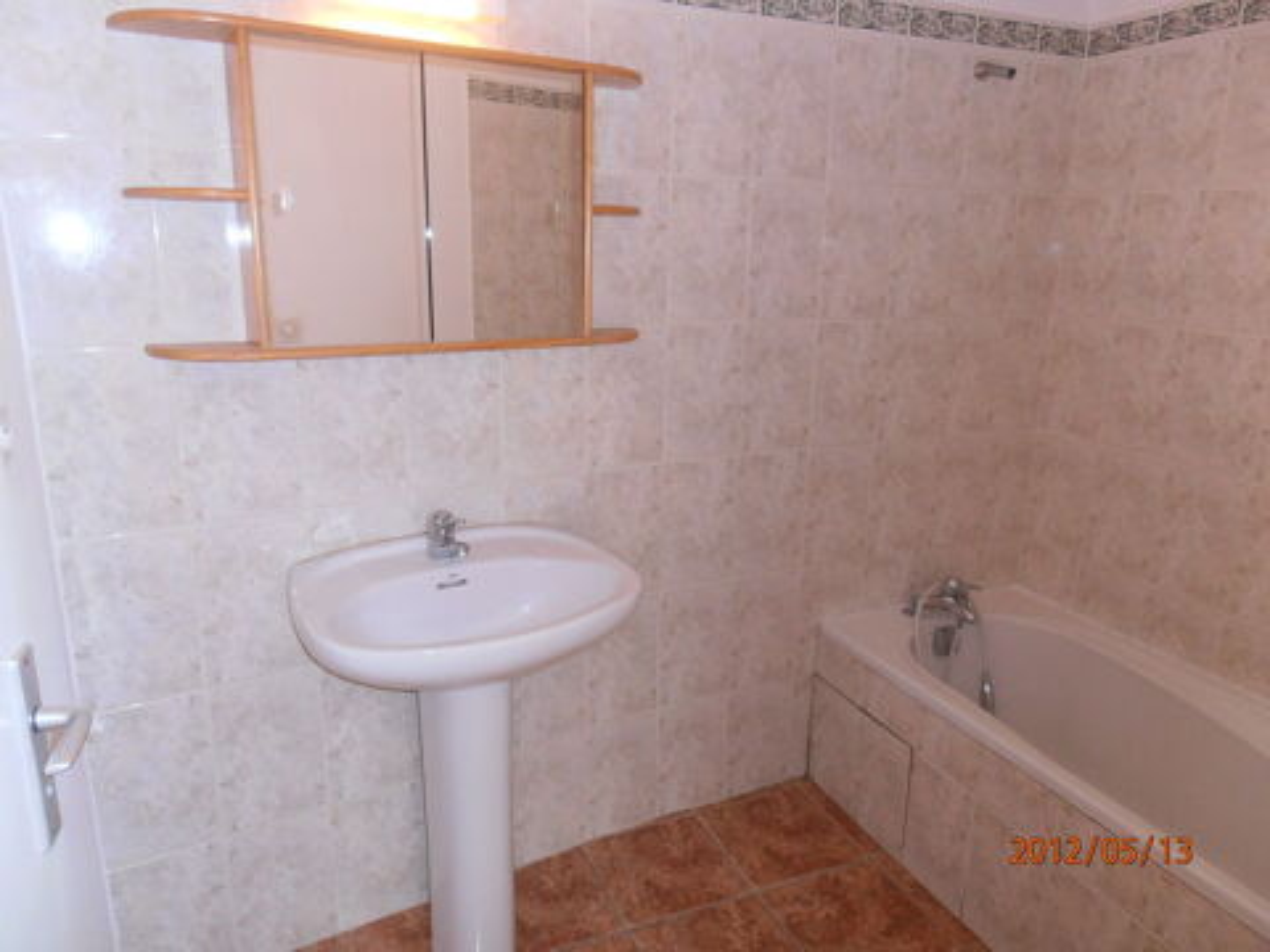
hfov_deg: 71.6
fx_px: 881
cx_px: 635
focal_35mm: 24
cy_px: 476
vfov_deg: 56.8
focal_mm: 4.2
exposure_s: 1/30
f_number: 3
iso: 125
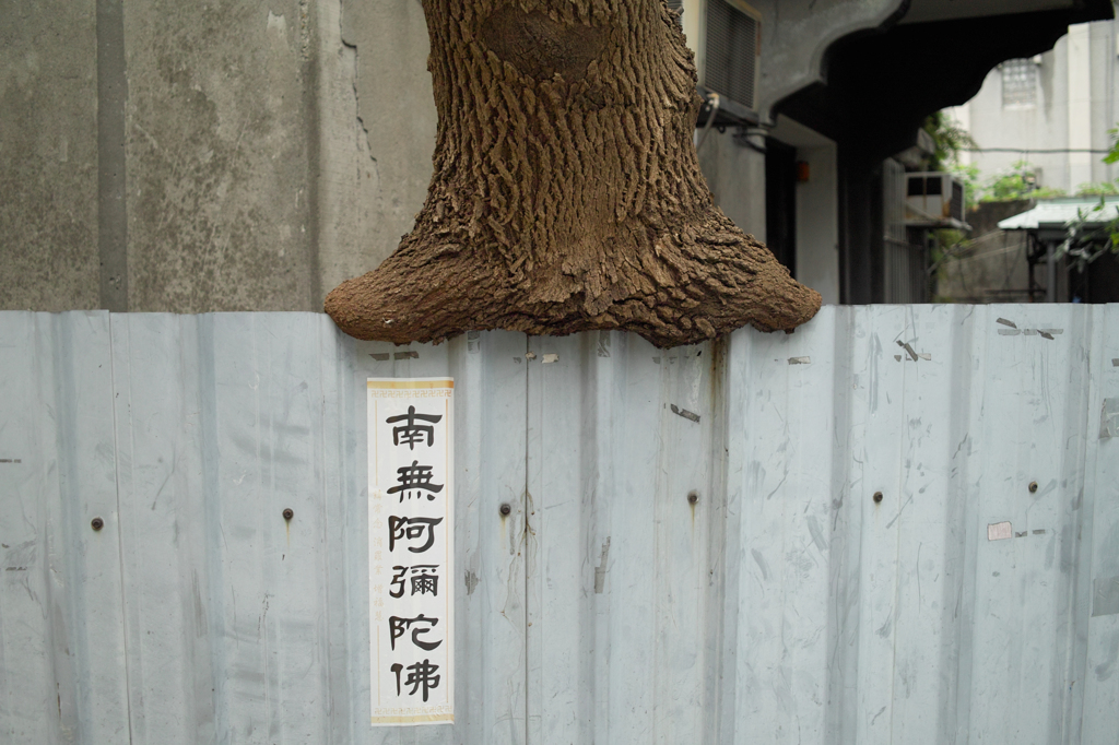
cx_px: 560
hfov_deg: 47.4
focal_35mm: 41
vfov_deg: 32.6
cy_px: 372
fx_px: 1274
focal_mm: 24.2
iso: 200
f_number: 2.8
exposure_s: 1/40
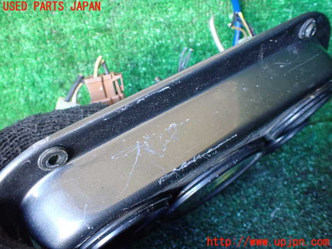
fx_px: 288
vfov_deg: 46.8
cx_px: 166
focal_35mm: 30
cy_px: 124
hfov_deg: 60.0
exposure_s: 1/50
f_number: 2.3
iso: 800
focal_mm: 5.4
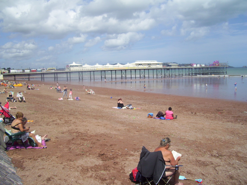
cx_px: 124
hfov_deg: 56.8
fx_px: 228
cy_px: 92
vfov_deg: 44.2
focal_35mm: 32
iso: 80
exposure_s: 1/500
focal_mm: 5.7
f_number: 5.6
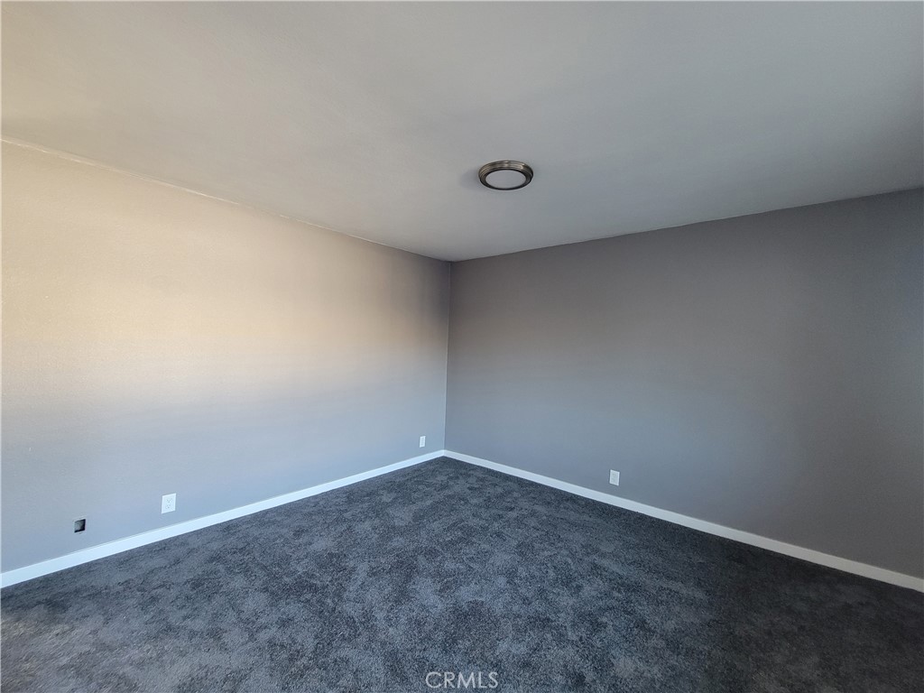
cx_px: 462
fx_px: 347
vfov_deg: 89.9
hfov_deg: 106.2
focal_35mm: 13
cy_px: 346
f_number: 2.2
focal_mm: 2.2
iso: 320
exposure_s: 1/40
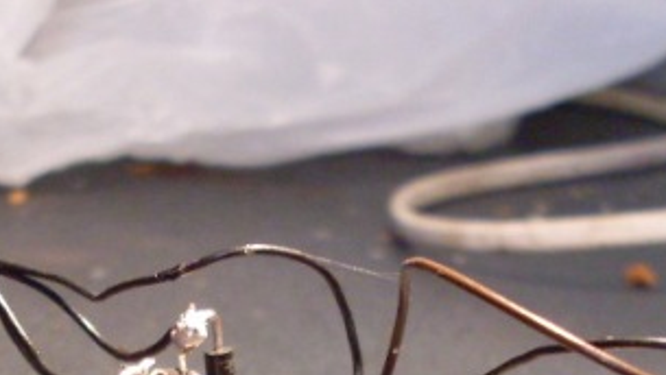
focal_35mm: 114
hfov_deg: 18.7
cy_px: 682
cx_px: 197
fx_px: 2014
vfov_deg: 10.1
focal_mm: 6.3
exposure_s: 1/15
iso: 200
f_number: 2.8
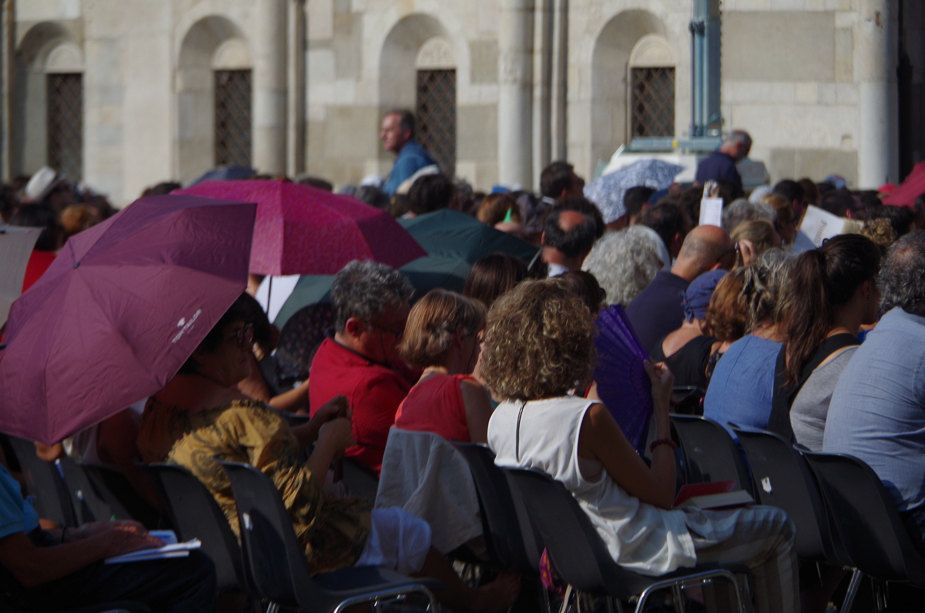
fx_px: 5180
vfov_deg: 6.8
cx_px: 462
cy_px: 306
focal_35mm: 202
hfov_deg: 10.2
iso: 100
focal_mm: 135
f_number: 5.6
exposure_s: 1/320
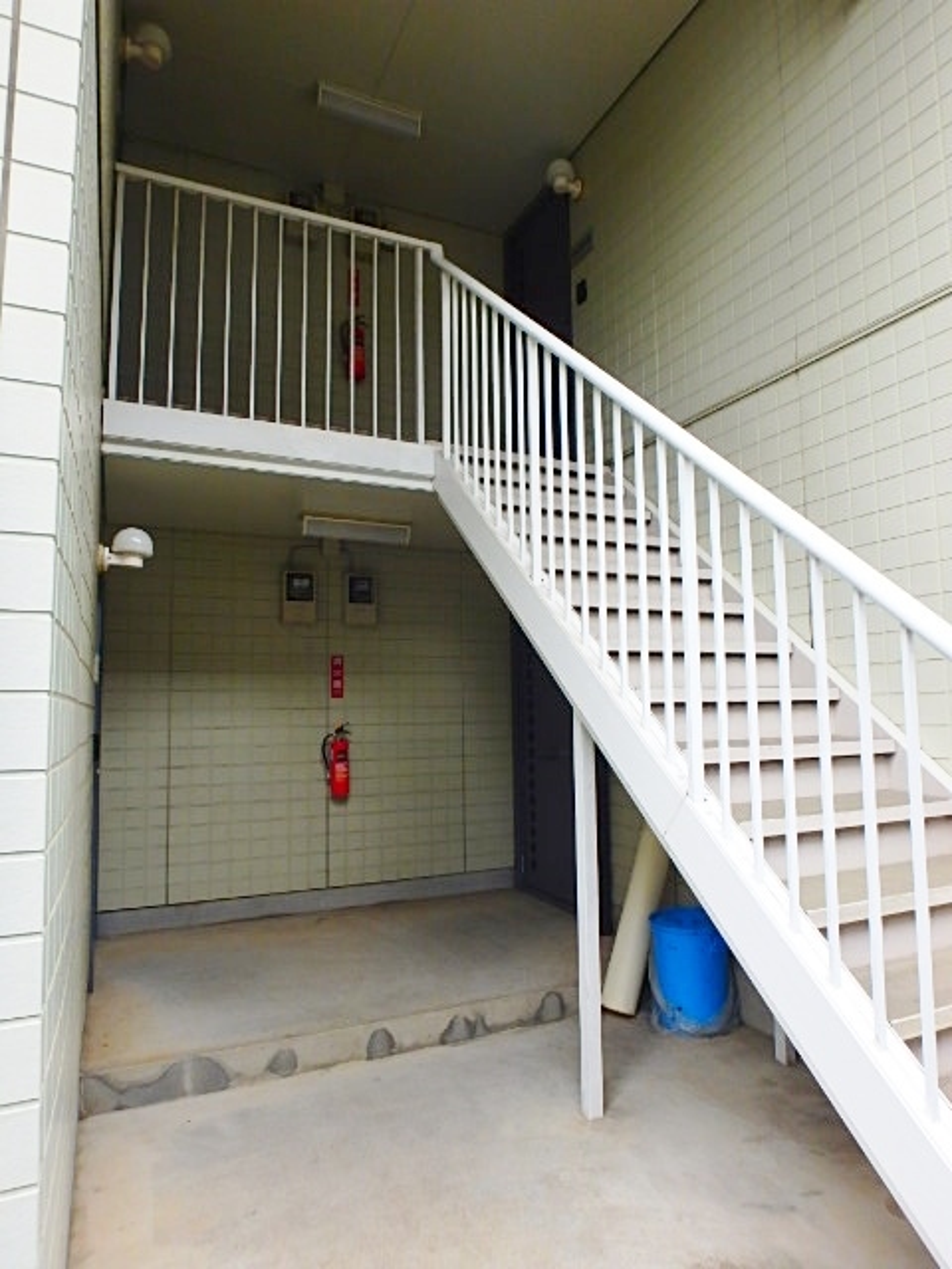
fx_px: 770
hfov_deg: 63.4
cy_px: 634
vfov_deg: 79.0
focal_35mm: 21
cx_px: 476
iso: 125
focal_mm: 3.7
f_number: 3.5
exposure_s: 1/250
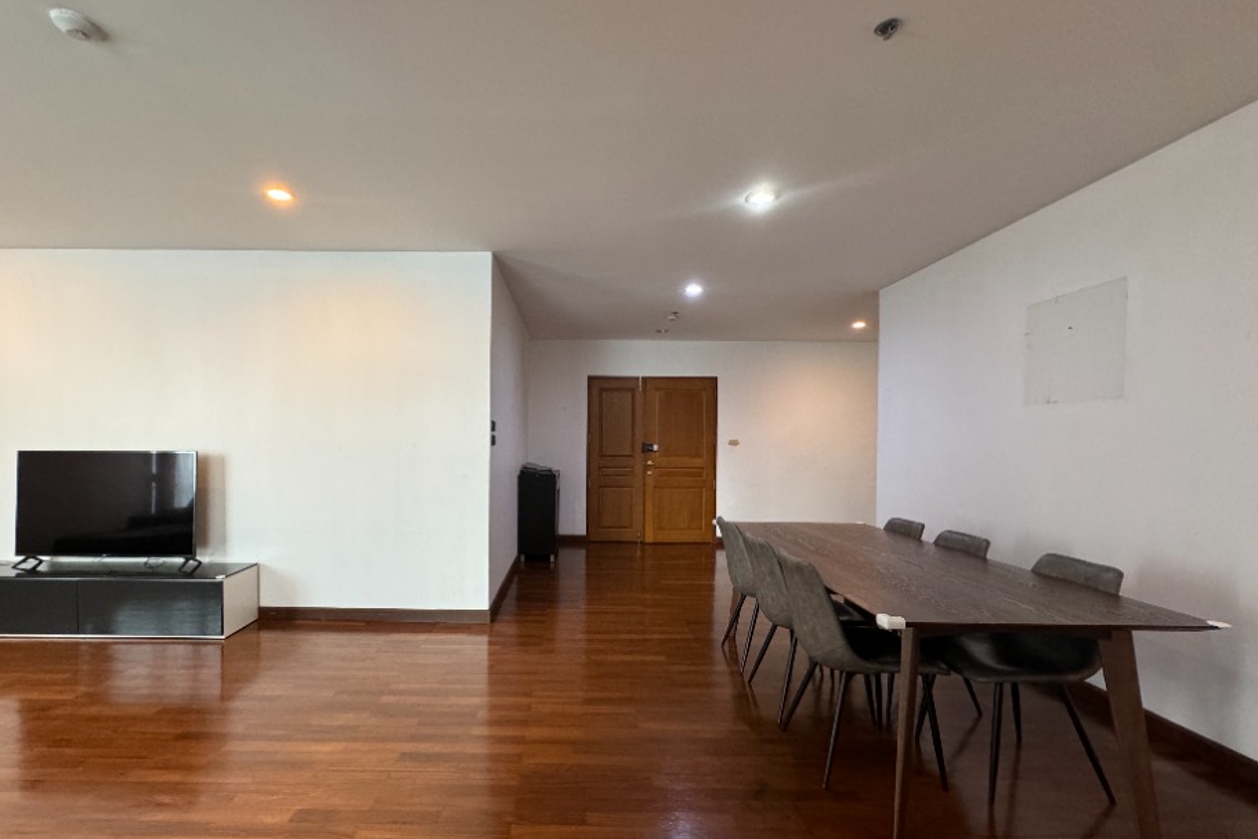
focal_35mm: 16
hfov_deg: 96.5
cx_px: 574
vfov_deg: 73.6
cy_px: 455
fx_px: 559
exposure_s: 1/100
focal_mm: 2.22
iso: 320
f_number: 2.2
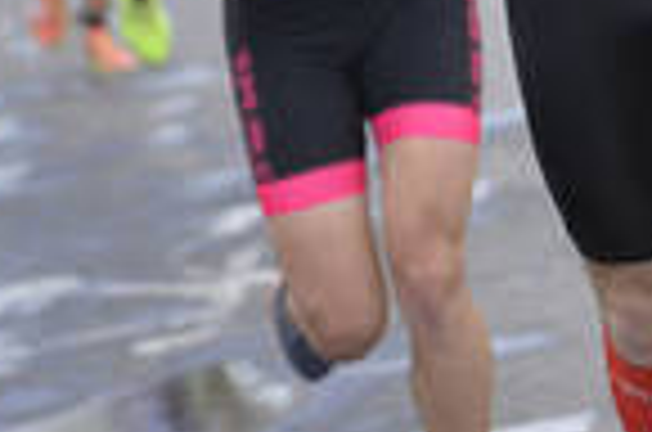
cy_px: -479
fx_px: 8801
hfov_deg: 4.2
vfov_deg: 2.8
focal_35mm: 487
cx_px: 364
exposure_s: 1/2500
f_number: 4
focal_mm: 110
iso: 400
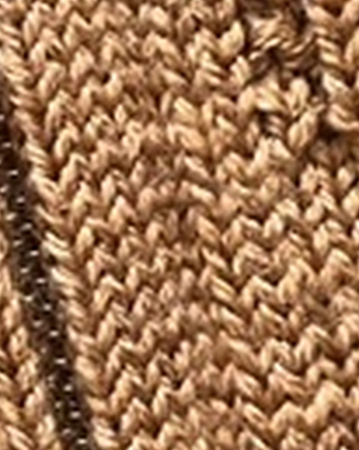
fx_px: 6183
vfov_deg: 4.2
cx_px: 694
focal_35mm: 465
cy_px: 565
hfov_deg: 3.3
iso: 250
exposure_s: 1/33
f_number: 2.8
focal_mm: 9
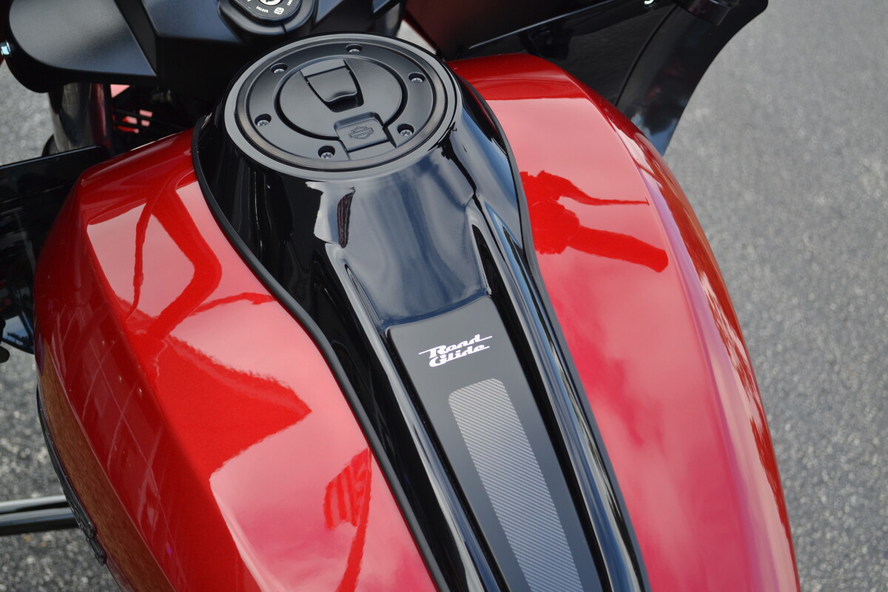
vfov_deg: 22.6
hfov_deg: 33.4
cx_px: 444
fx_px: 1480
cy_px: 296
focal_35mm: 60
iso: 160
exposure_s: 1/125
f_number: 5.6
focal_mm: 40
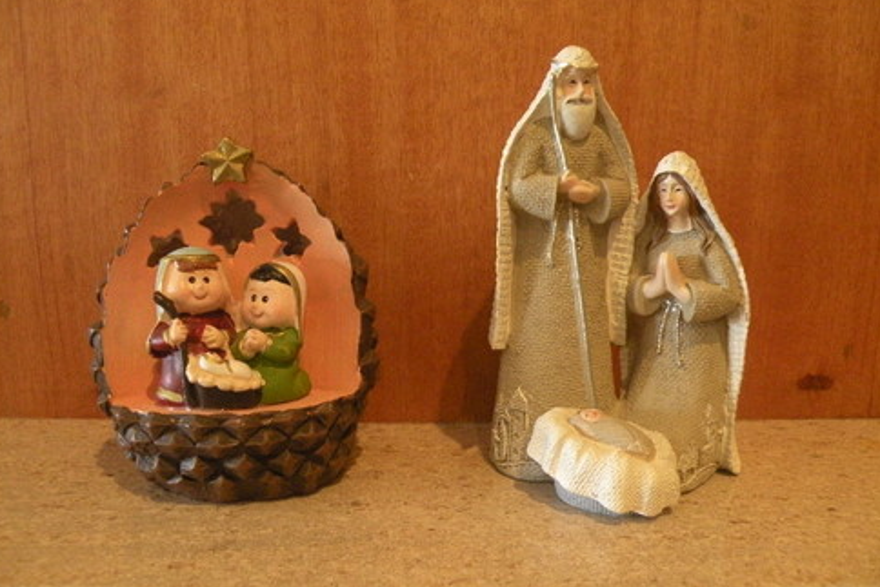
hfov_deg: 63.6
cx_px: 442
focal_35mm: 29
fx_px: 709
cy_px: 261
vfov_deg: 44.9
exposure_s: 1/12.8
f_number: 2.8
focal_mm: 4.7
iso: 400
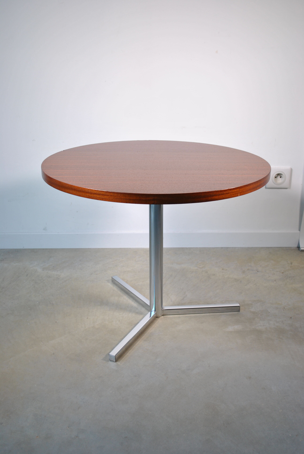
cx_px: 152
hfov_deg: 37.0
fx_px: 455
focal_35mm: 36
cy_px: 227
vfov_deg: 53.1
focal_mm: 24
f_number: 4
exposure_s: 1/80
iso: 200
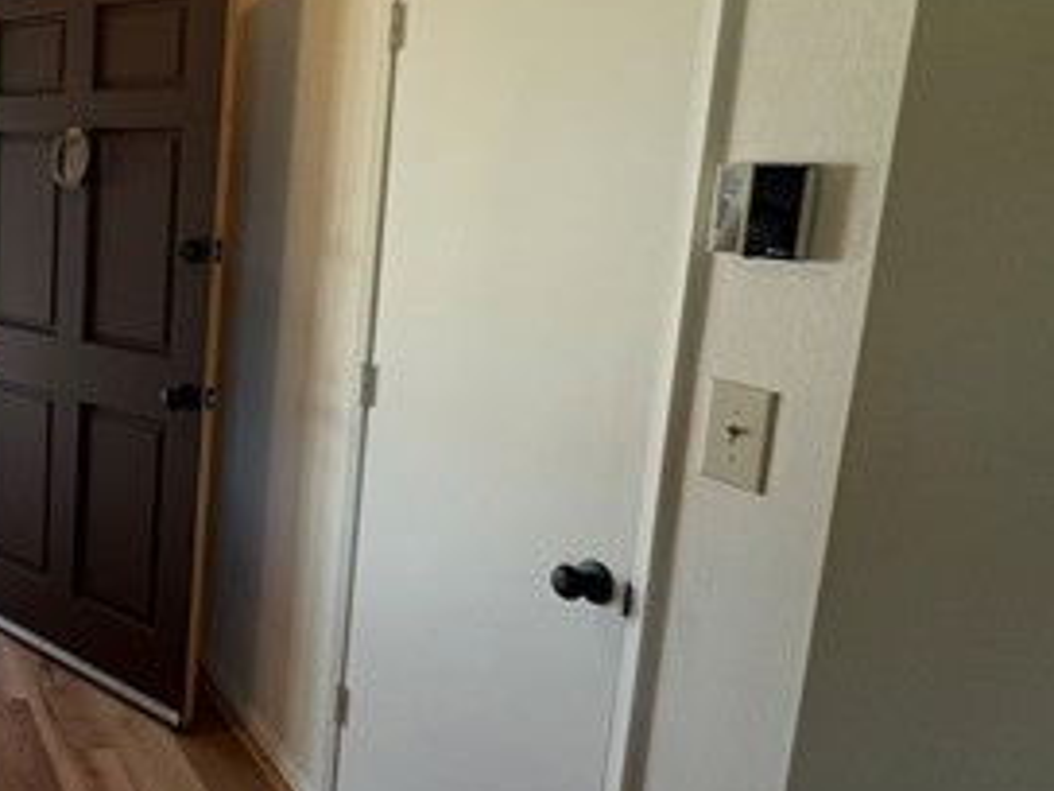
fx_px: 1005
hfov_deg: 42.6
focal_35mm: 33
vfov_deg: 42.7
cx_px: -120
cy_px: 318
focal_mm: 2.22
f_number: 2.2
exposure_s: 1/127
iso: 100
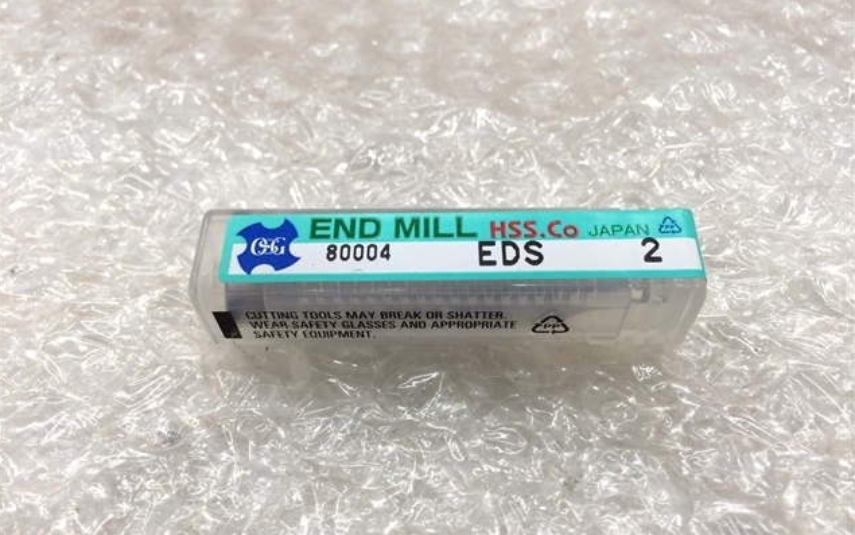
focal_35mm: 31
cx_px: 425
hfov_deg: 61.2
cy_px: 267
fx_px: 722
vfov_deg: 40.6
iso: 40
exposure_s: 1/30
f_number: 2.2
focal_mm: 4.15
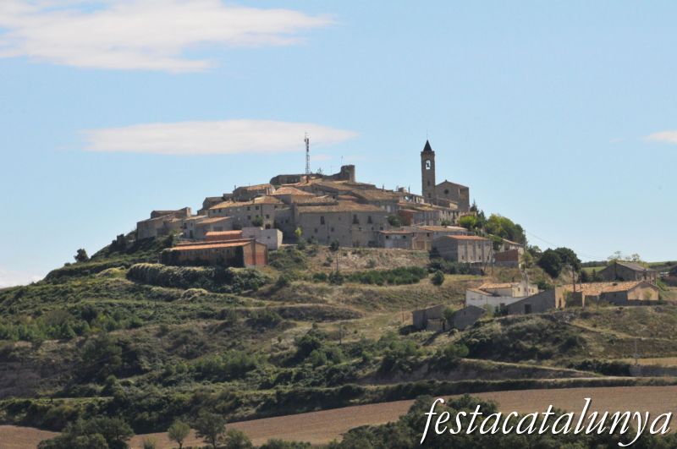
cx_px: 338
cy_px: 224
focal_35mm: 202
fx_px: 3803
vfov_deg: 6.8
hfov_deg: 10.2
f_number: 16
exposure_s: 1/1000
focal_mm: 135
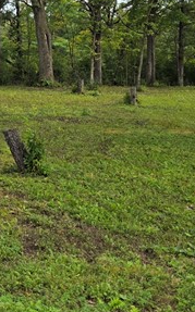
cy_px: 3
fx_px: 741
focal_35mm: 87
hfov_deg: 12.8
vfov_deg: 22.9
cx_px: -216
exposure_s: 1/2752
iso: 80
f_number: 1.7
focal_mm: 6.3
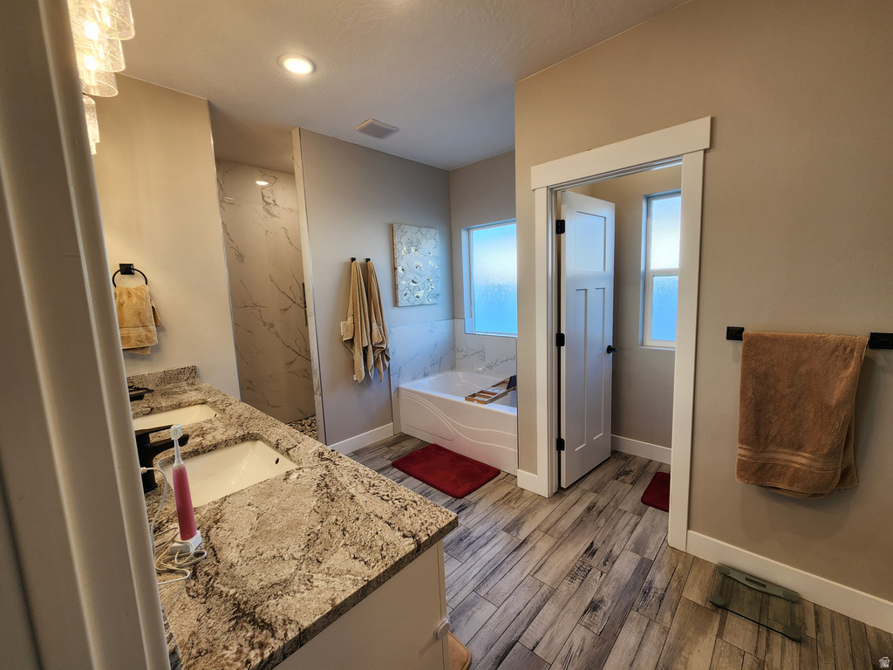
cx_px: 446
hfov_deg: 106.2
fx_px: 335
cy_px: 335
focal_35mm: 13
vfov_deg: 89.9
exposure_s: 1/120
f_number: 2.2
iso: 80
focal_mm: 2.2
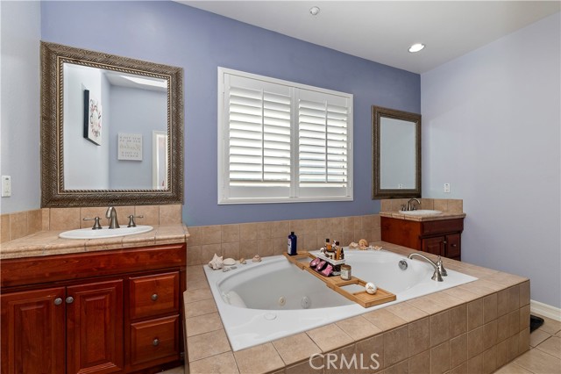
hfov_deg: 104.3
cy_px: 187
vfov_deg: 81.1
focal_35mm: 14
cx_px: 280
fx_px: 218
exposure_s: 1/160
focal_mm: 14
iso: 500
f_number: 10
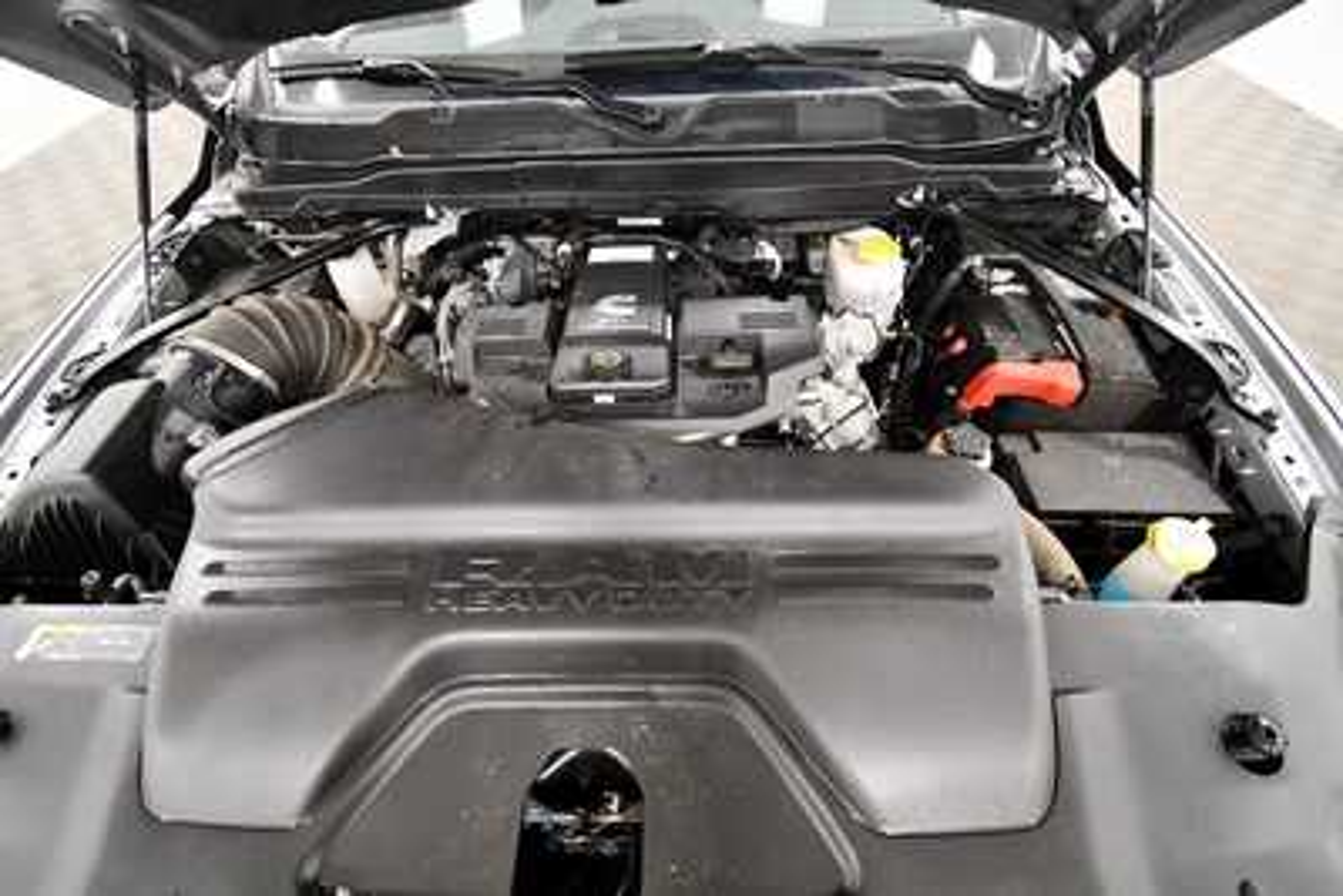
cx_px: 672
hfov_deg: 100.4
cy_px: 448
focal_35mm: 15
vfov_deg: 77.4
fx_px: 560
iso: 3200
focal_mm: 10
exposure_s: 1/125
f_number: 4.5
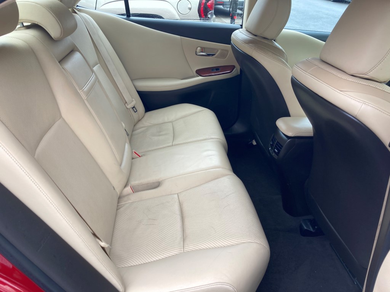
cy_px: 146
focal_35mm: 28
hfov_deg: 63.4
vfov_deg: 49.7
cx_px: 195
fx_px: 315
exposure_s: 1/127
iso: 20
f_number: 1.8
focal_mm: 3.99
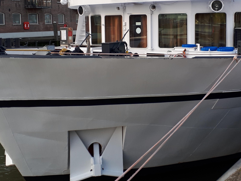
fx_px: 383
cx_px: 142
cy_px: 50
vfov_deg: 26.3
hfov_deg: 34.8
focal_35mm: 55
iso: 40
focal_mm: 3.6
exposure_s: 1/288
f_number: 1.9
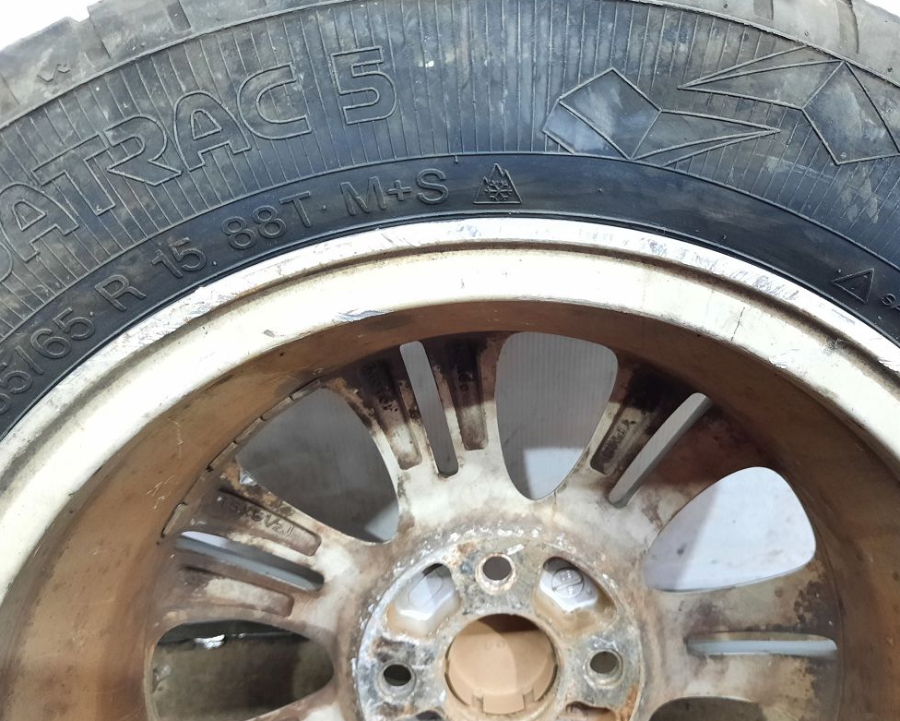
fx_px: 799
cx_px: 523
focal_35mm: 30
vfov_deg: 48.5
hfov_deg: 58.5
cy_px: 366
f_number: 2
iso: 400
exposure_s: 1/33
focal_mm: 4.6
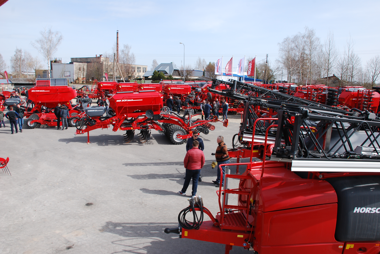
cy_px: 127
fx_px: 285
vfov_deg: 48.0
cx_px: 190
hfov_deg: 67.3
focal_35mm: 27
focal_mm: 18
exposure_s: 1/200
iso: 200
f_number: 10
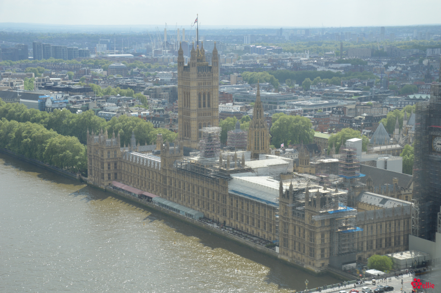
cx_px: 220
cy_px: 146
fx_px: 826
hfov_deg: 29.9
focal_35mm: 68
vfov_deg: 20.1
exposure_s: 1/200
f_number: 7.1
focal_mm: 45
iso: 100
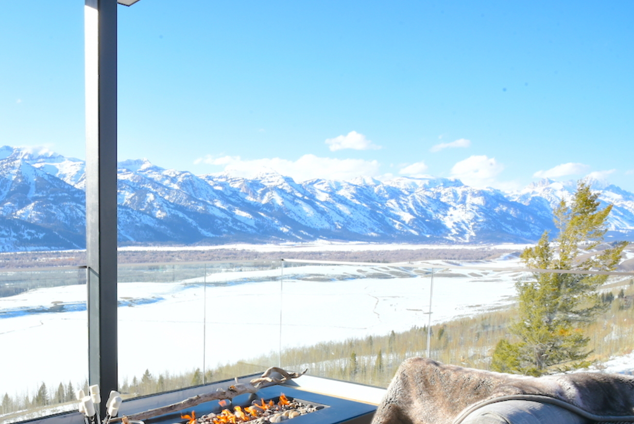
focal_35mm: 39
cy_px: 341
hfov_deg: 48.2
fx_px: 687
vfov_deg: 33.2
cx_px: 181
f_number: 18
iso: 800
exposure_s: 1/125
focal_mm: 24
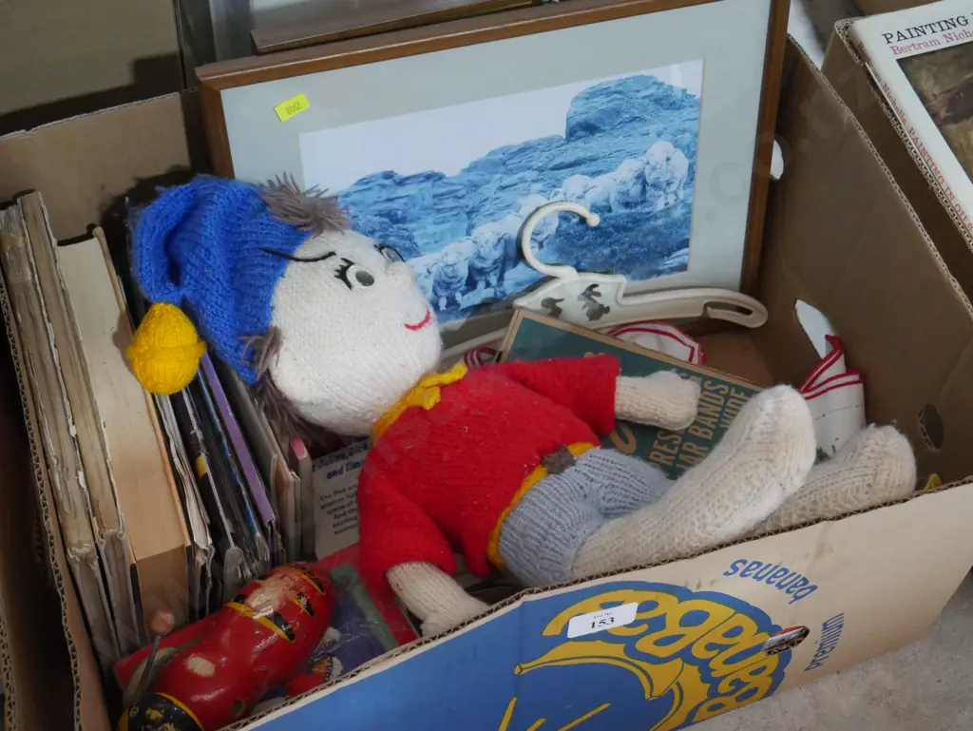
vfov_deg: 28.1
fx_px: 1462
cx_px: 486
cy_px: 366
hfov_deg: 36.8
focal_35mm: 52
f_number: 5.3
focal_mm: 26
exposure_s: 1/60
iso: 3200
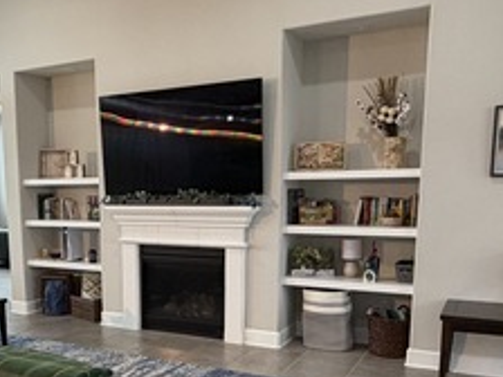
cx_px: 162
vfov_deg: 35.1
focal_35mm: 40
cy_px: 287
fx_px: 581
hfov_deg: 46.0
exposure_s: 1/60
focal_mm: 2.22
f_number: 2.2
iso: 200
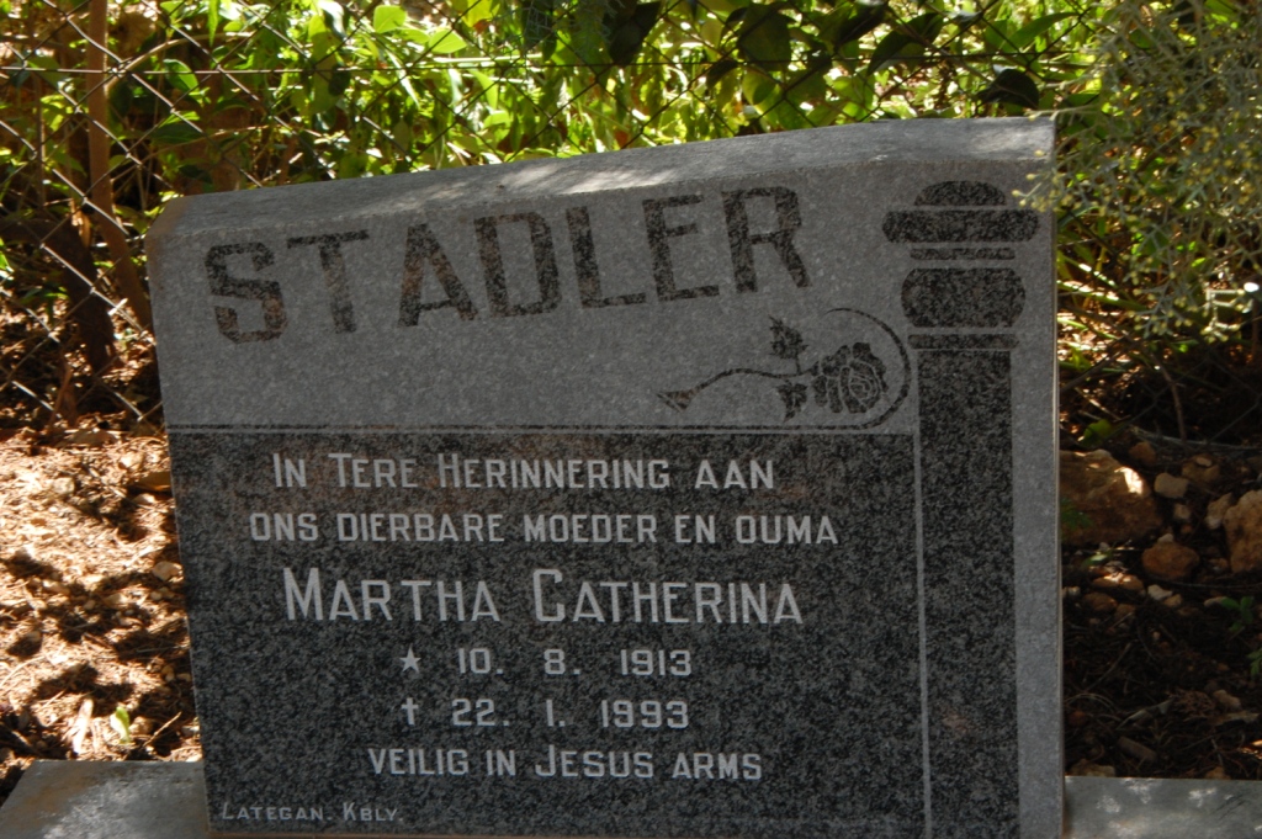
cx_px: 631
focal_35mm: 117
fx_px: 4098
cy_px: 420
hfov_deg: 17.5
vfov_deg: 11.7
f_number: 18
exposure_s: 1/30
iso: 640
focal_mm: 78
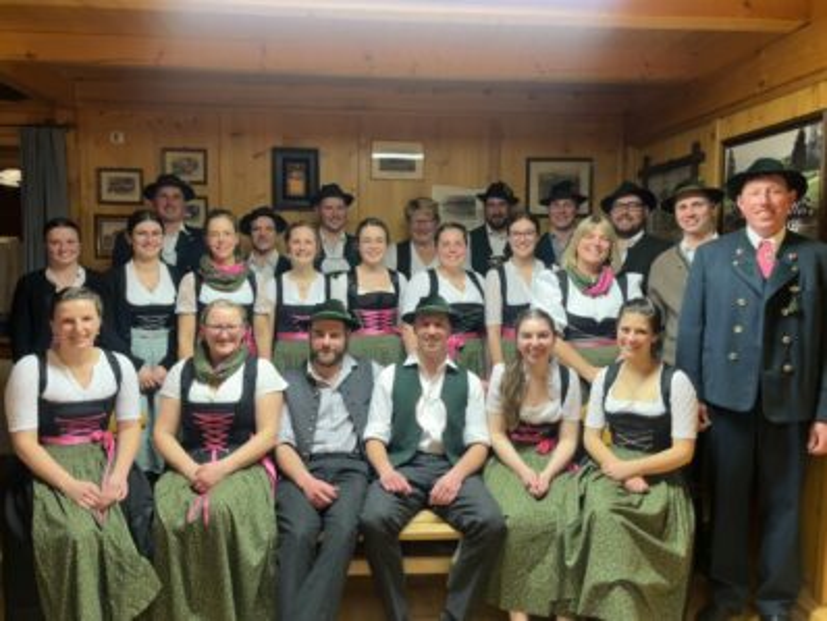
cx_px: 414
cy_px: 310
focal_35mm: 26
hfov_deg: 67.3
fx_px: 622
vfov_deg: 53.1
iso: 200
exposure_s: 1/50
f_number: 1.6
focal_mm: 5.1
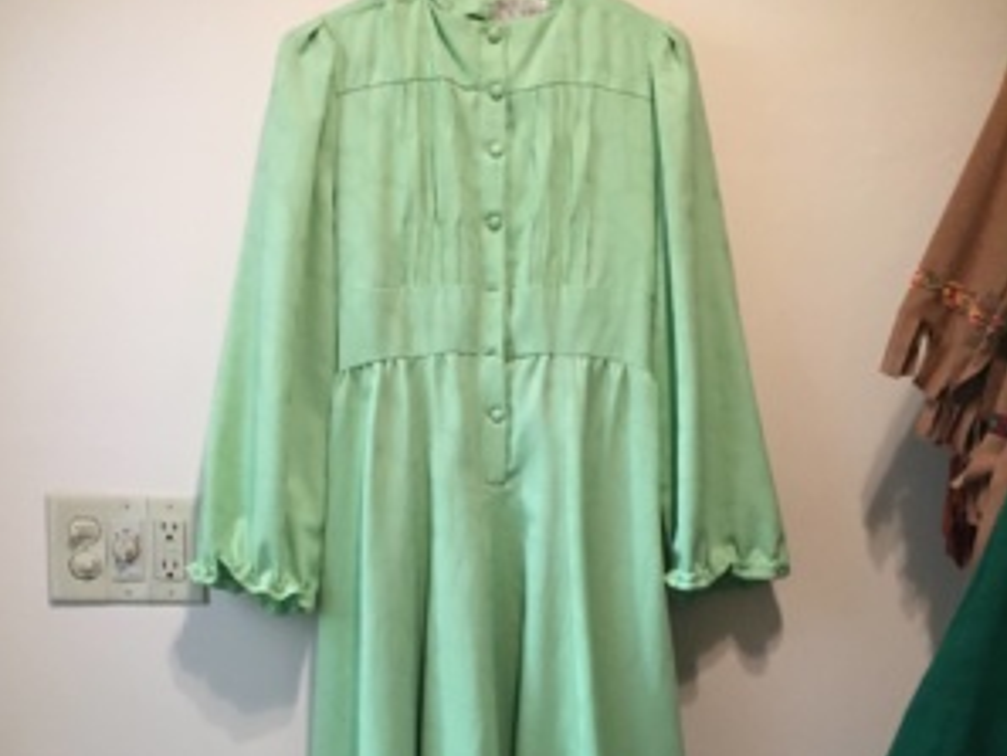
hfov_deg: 47.8
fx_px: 1135
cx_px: 502
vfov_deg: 35.6
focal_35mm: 39
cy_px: 614
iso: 160
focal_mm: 4.15
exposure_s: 1/30
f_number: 2.2
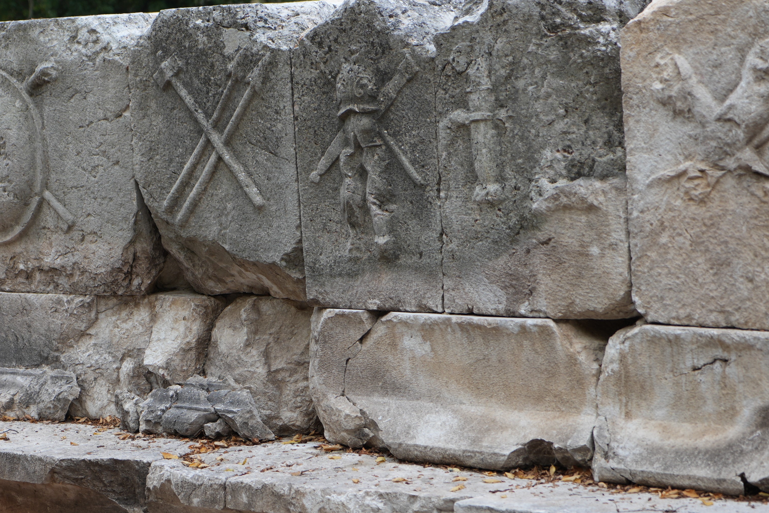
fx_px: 2264
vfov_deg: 12.9
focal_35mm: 106
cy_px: 244
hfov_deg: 19.2
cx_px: 244
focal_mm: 70
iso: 160
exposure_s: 1/160
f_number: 4
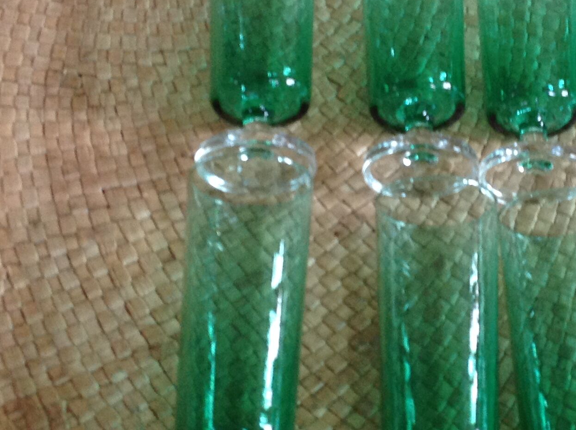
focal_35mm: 73
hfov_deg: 26.4
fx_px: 1213
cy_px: 175
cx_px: 437
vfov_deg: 20.1
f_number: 2.4
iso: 200
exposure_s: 1/15
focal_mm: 4.28
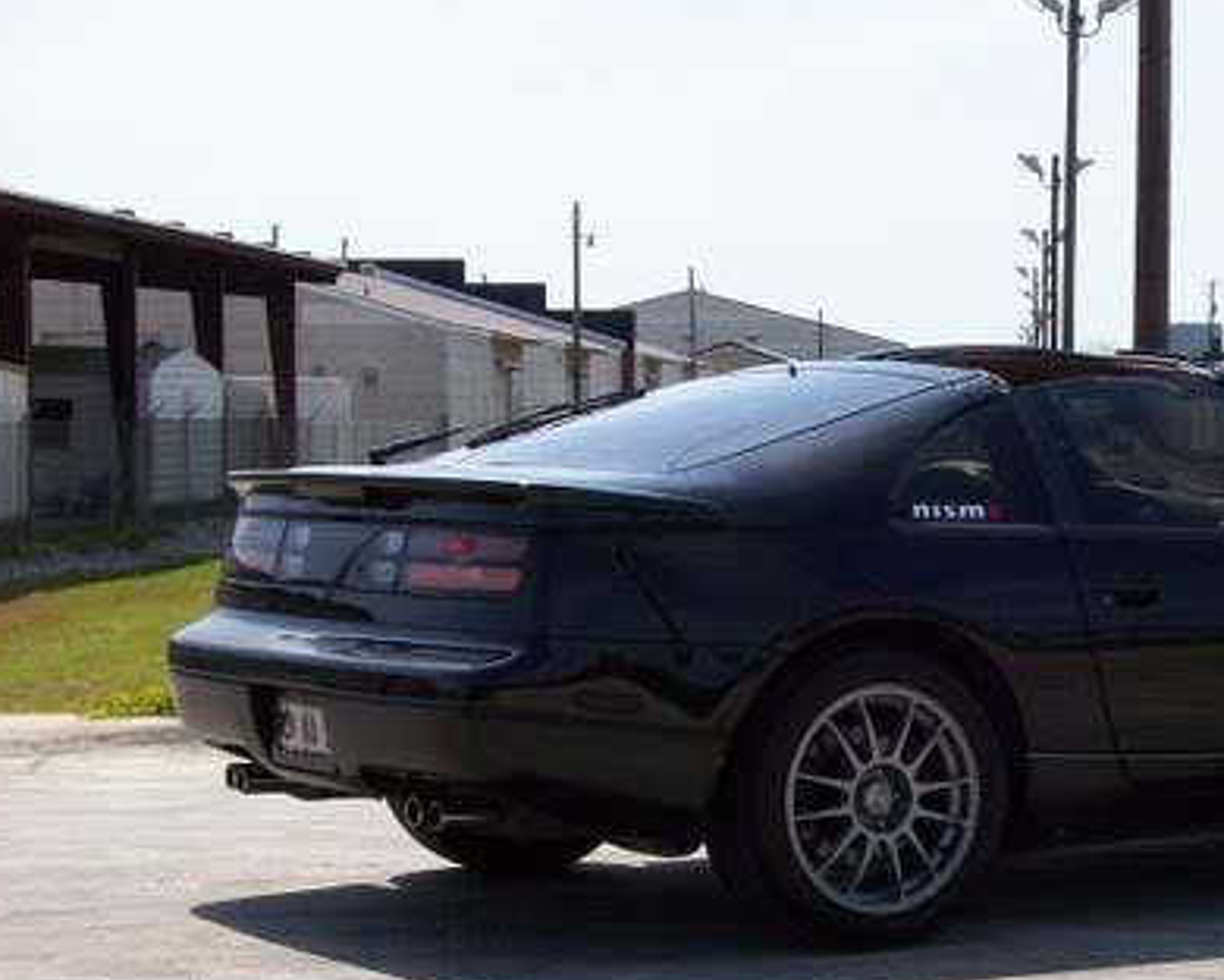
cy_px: 672
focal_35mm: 112
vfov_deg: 13.7
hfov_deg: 17.0
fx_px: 4057
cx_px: 989
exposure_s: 1/426
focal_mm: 11.6
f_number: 6.7
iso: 80
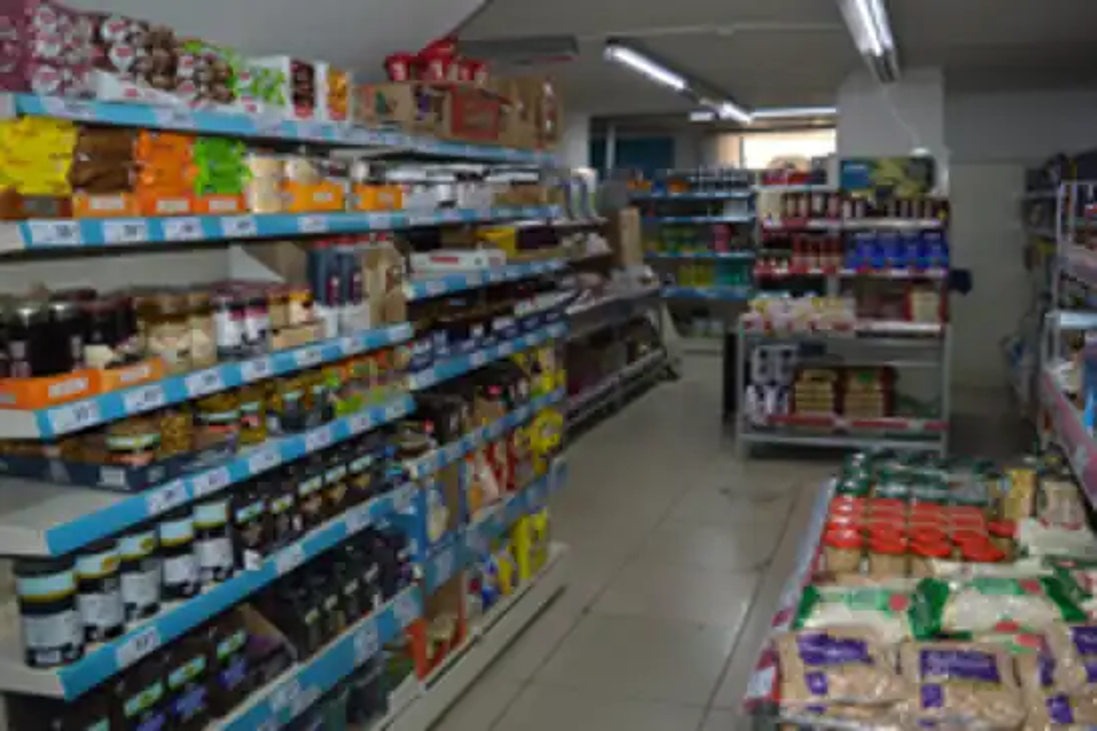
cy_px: 366
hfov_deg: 57.2
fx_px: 1006
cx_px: 548
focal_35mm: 33
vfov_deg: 40.0
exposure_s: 1/125
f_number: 4
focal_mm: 22
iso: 400
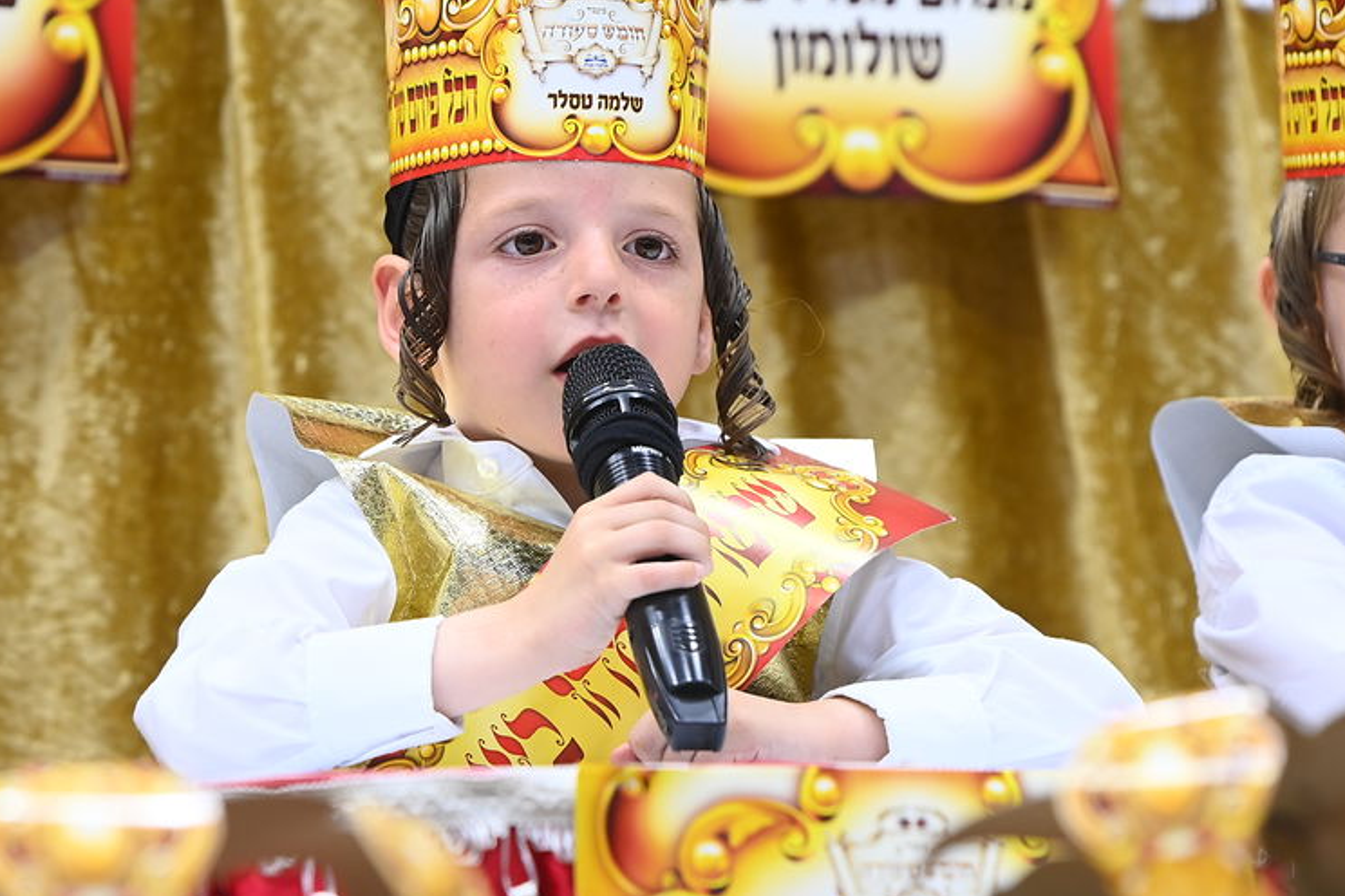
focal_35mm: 320
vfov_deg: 4.3
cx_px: 557
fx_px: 11955
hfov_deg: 6.4
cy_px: 232
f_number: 3.5
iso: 640
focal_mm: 170
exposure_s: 1/200
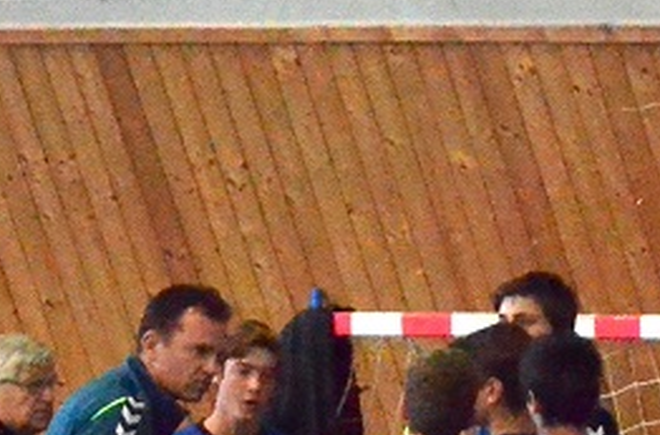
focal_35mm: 721
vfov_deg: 1.9
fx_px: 13184
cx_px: 705
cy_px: 561
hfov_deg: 2.9
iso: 6400
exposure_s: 1/1250
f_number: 5.6
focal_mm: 105
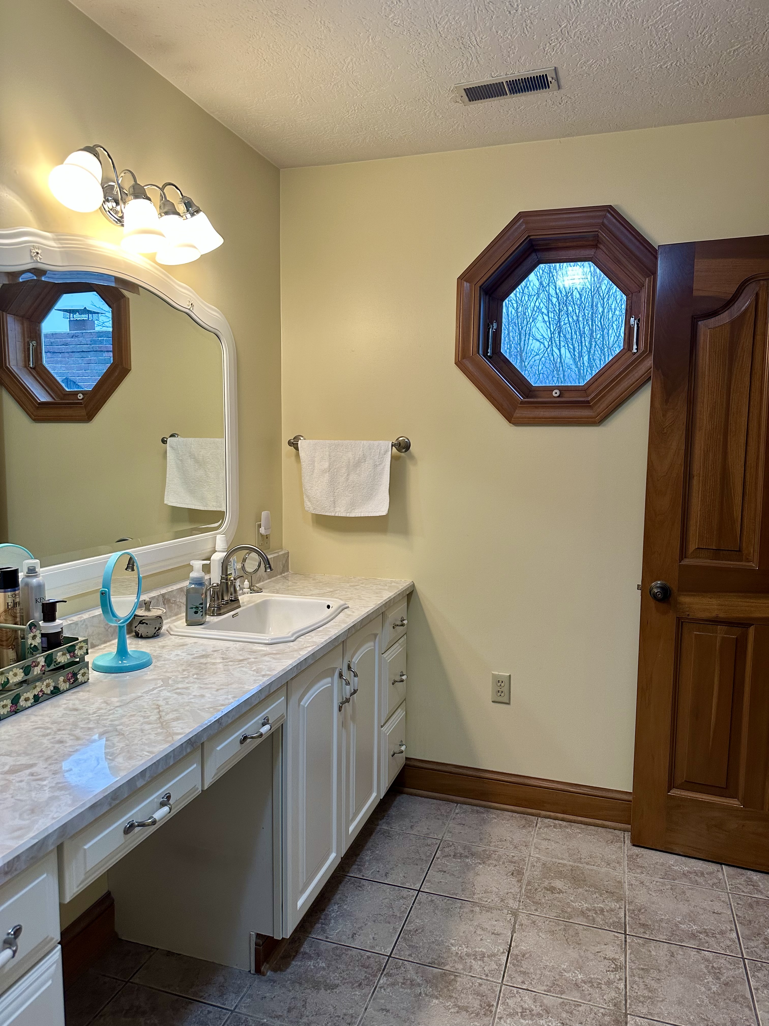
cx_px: 384
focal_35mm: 24
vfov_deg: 71.6
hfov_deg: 56.8
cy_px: 513
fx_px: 711
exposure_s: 1/120
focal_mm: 6.86
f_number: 1.78
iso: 160
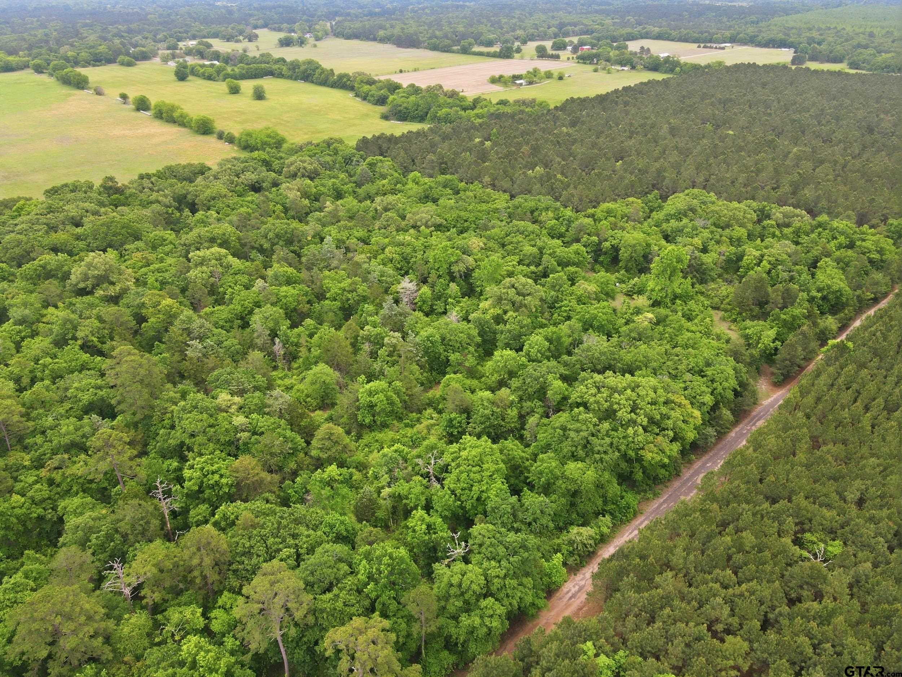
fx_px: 625
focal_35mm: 24
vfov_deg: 56.8
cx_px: 451
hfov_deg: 71.6
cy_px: 338
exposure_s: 1/160
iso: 100
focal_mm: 4.5
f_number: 2.8
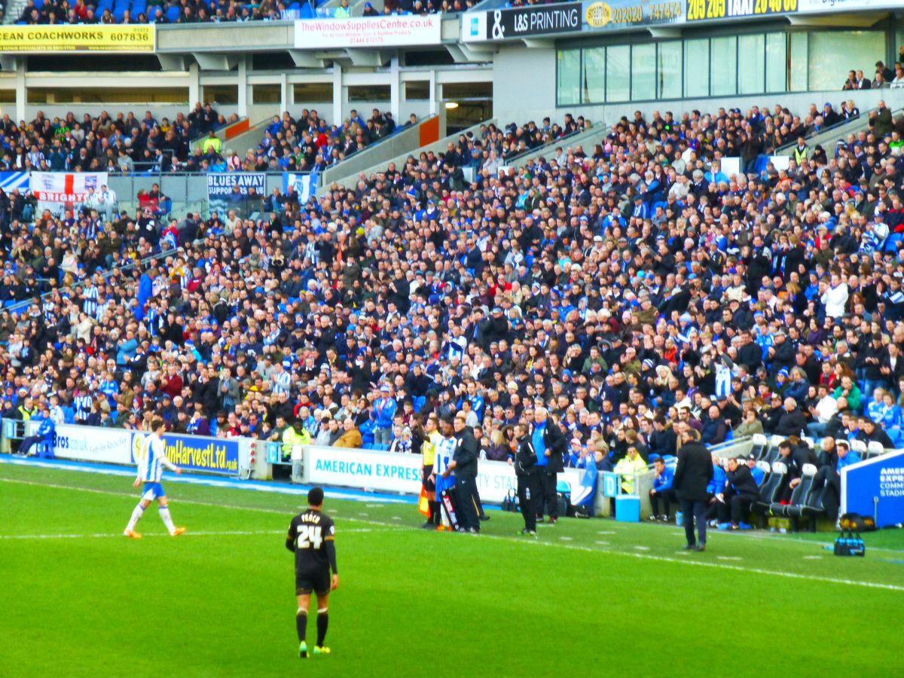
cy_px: 339
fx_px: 5197
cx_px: 452
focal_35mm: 199
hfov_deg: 9.9
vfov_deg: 7.5
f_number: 5.5
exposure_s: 1/50
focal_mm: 35.6
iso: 400
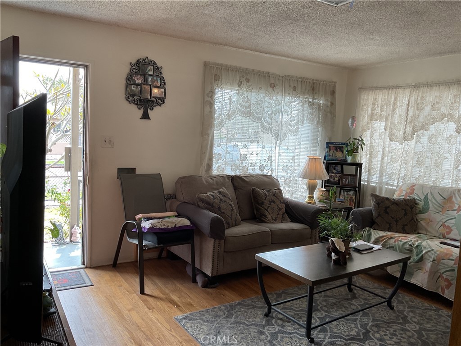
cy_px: 173
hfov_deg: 61.7
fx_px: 386
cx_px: 230
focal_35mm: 29
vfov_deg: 48.2
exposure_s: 1/120
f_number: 1.8
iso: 40
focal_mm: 3
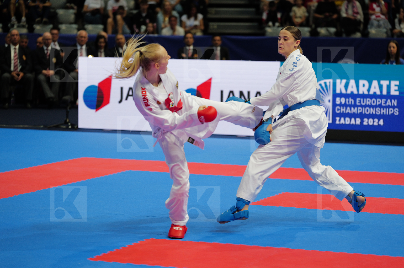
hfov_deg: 17.0
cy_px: 134
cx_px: 202
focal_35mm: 121
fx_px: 1356
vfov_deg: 11.3
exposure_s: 1/1000
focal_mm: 121
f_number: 2.8
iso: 1250
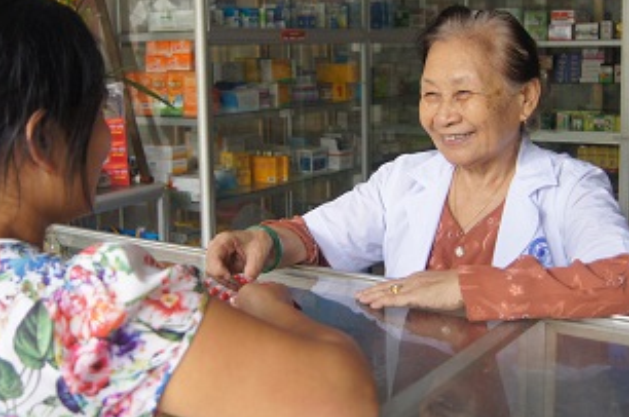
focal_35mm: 51
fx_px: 890
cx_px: 337
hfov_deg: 38.9
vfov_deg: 26.3
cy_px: 149
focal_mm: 26
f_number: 4
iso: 1250
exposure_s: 1/160
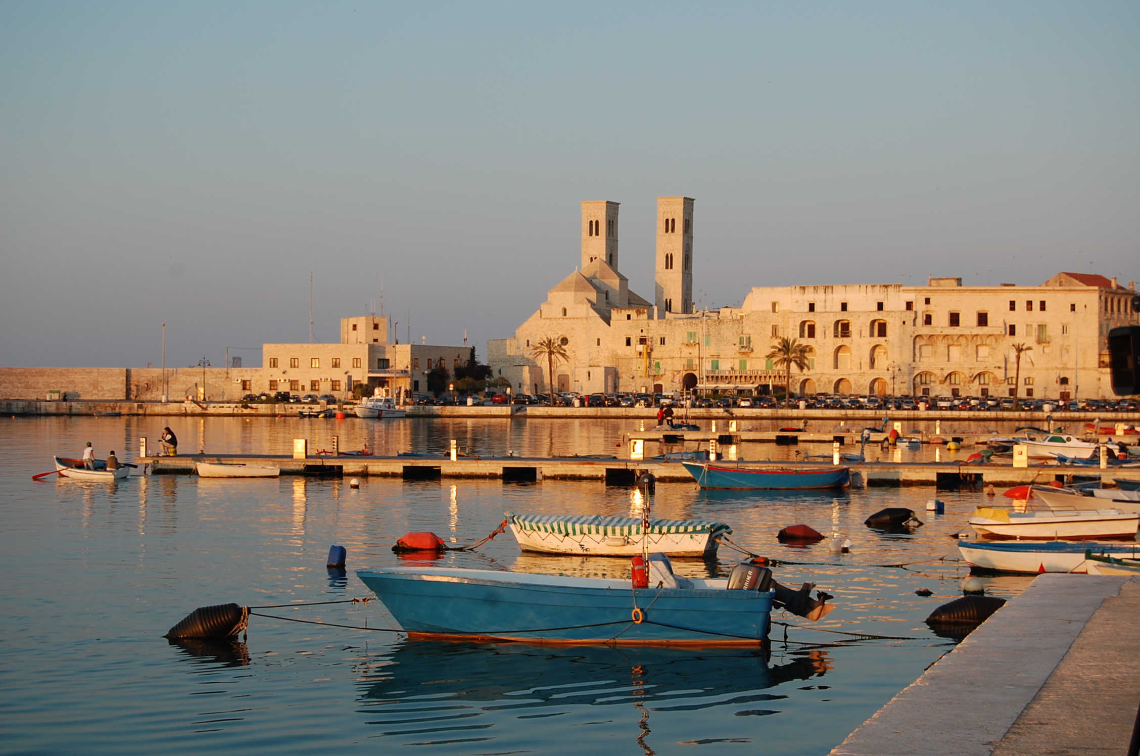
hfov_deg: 29.9
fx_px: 2134
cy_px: 378
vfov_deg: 20.1
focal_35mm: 68
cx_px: 570
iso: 200
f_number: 7.1
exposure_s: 1/200
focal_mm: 45
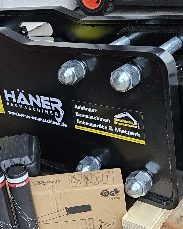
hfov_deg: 25.2
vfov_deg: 31.4
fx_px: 406
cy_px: 97
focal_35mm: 60
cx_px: 56
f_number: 1.8
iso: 400
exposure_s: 1/100
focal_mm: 5.4
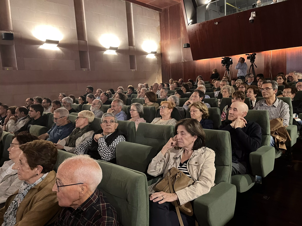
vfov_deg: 53.1
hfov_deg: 67.3
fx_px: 227
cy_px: 113
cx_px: 151
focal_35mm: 26
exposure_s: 1/25
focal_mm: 5.1
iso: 1000
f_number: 1.6
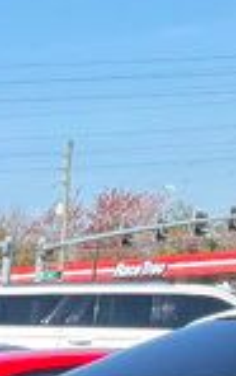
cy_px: 755
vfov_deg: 10.8
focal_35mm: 176
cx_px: -1046
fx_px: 1804
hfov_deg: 5.3
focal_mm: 6.76
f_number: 1.78
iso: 100
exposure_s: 1/1618
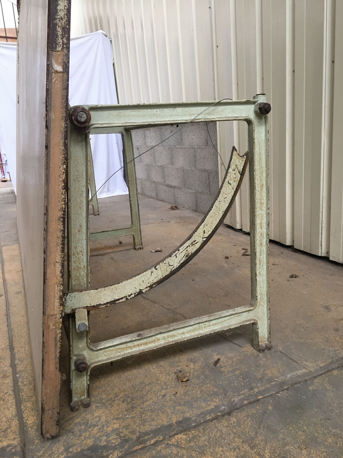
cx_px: 172
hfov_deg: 48.2
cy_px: 229
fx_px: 383
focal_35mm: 29
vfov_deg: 61.7
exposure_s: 1/33
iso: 50
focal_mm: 4.15
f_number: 2.2
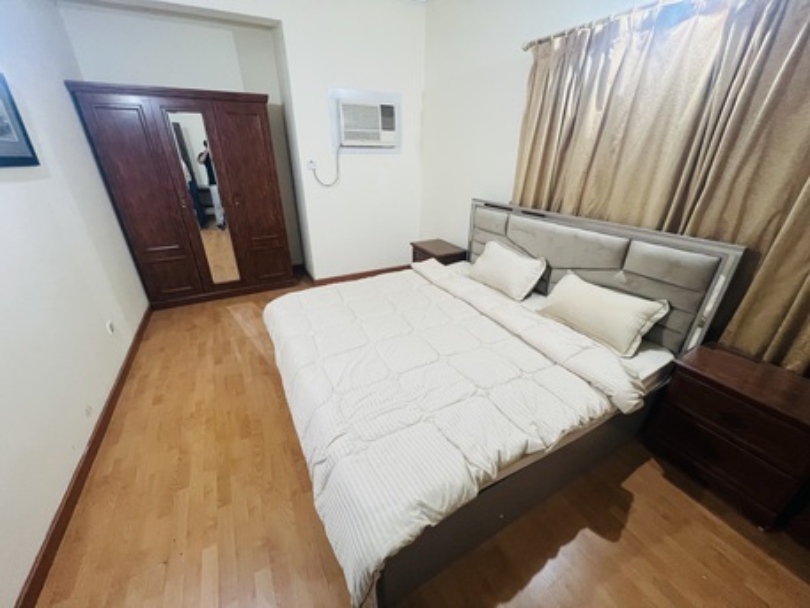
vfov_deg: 89.9
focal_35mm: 13
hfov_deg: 106.2
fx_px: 304
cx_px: 405
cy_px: 304
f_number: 1.8
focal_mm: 1.57
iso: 320
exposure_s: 1/50
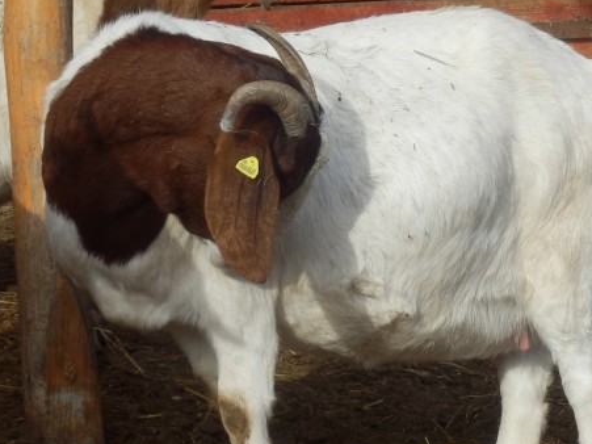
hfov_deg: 9.0
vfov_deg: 6.7
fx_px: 3761
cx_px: 392
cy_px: 180
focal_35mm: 220
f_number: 5.7
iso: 80
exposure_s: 1/250
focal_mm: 21.9
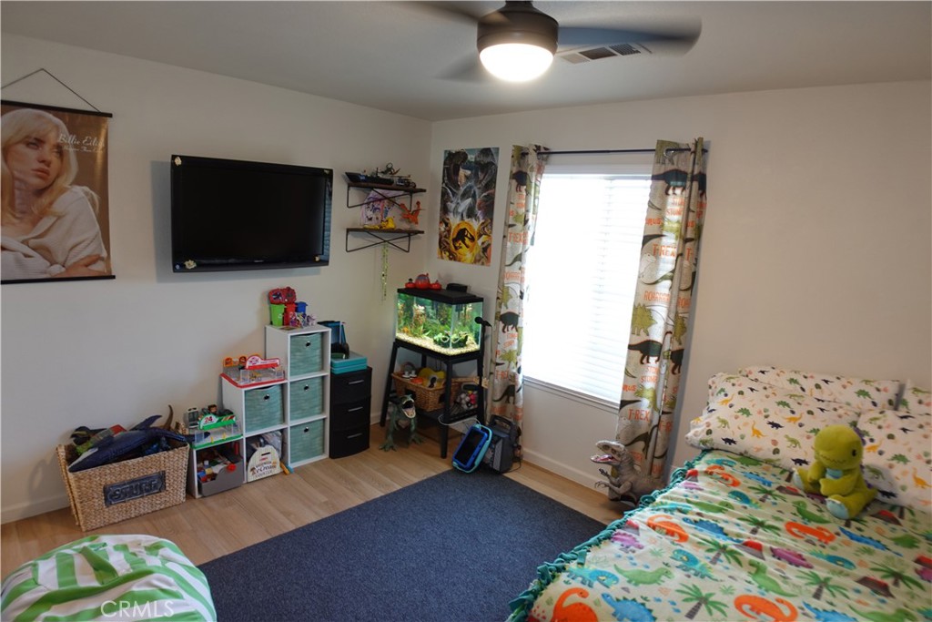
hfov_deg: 73.7
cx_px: 466
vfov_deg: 53.1
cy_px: 311
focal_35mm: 24
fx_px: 621
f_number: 1.8
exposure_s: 1/30
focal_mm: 9.4
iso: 160
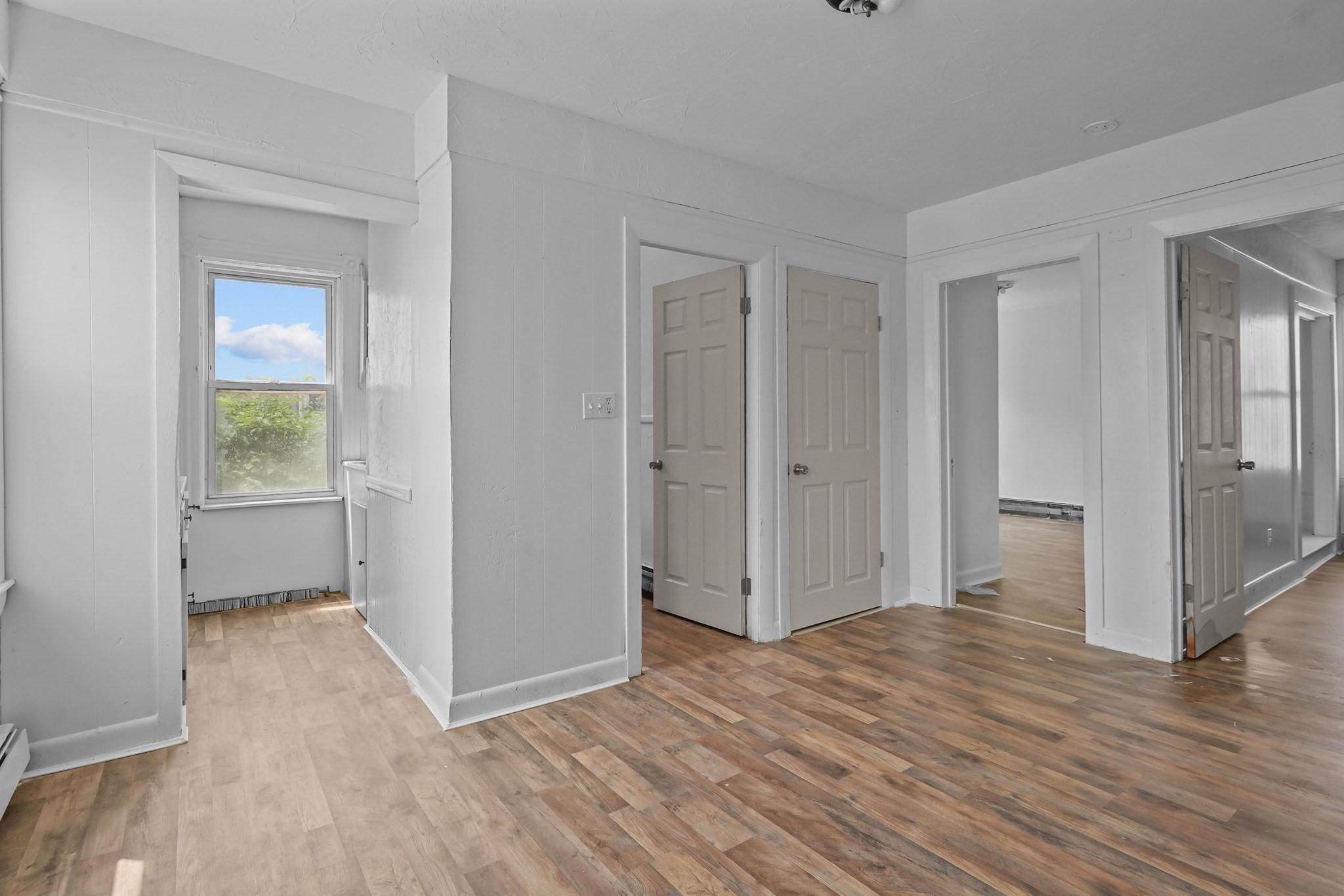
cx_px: 672
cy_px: 448
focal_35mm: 17
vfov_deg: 70.4
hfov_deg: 93.3
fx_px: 635
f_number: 6.3
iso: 320
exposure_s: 1/20
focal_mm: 17
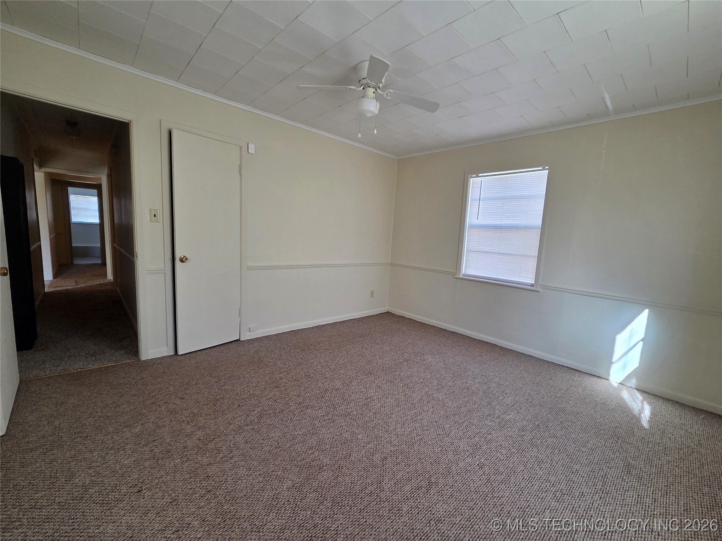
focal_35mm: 13
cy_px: 270
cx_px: 361
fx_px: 271
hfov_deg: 106.2
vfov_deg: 89.9
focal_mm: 2.2
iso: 200
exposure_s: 1/120
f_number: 2.2
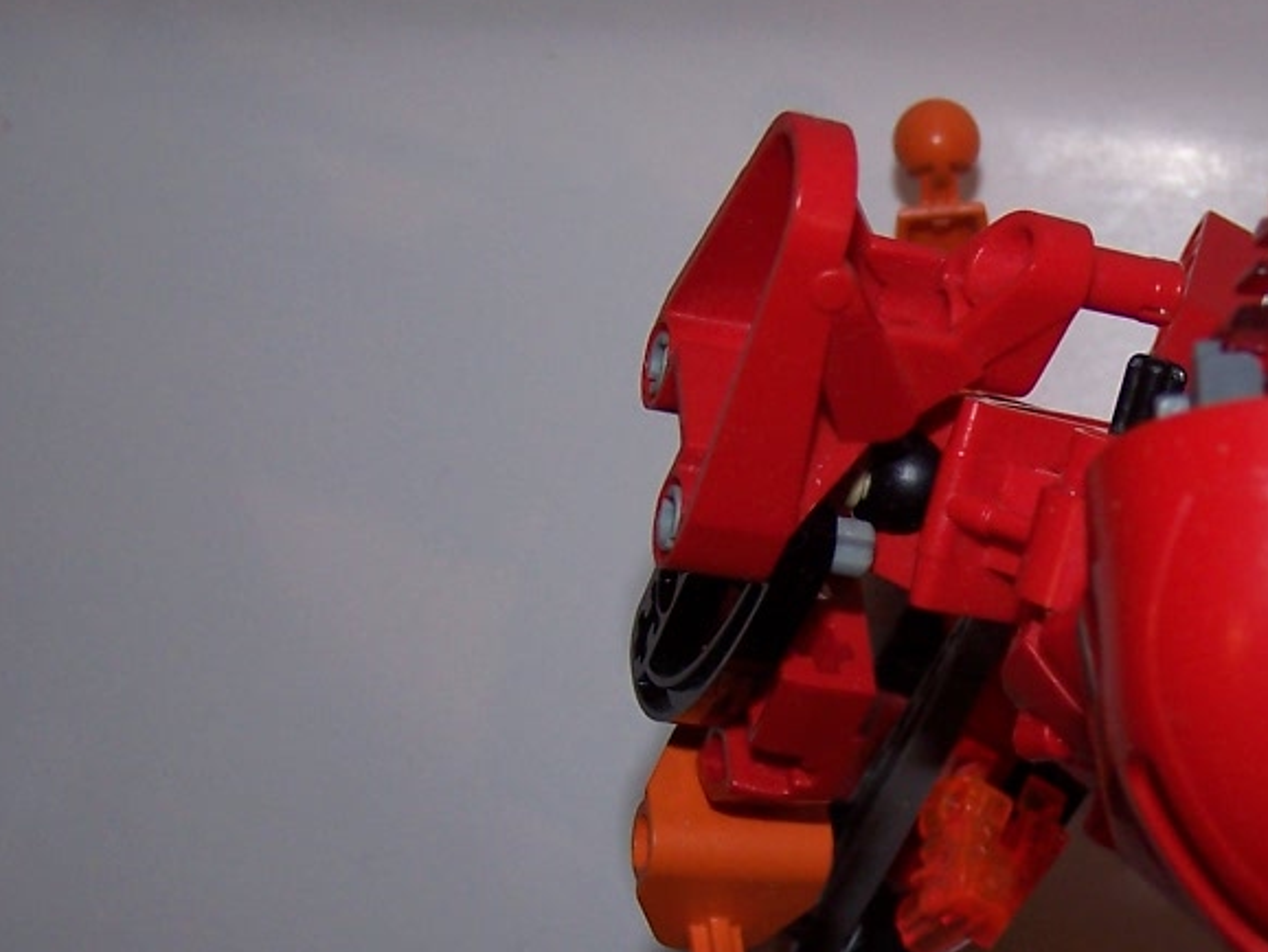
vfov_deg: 17.6
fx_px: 3042
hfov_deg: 22.9
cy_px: 781
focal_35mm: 83
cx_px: 1156
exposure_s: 1/60
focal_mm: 6.7
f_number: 2.8
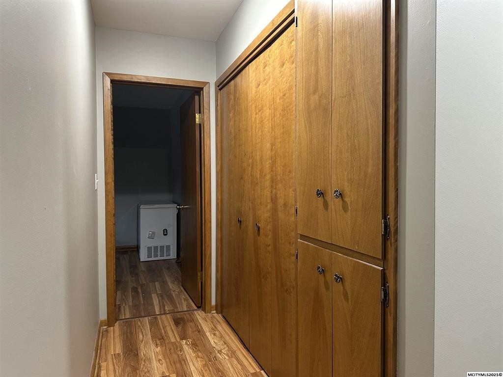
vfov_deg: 56.8
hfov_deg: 71.6
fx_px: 349
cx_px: 252
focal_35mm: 24
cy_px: 188
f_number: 1.78
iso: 400
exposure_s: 1/60
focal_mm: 6.86
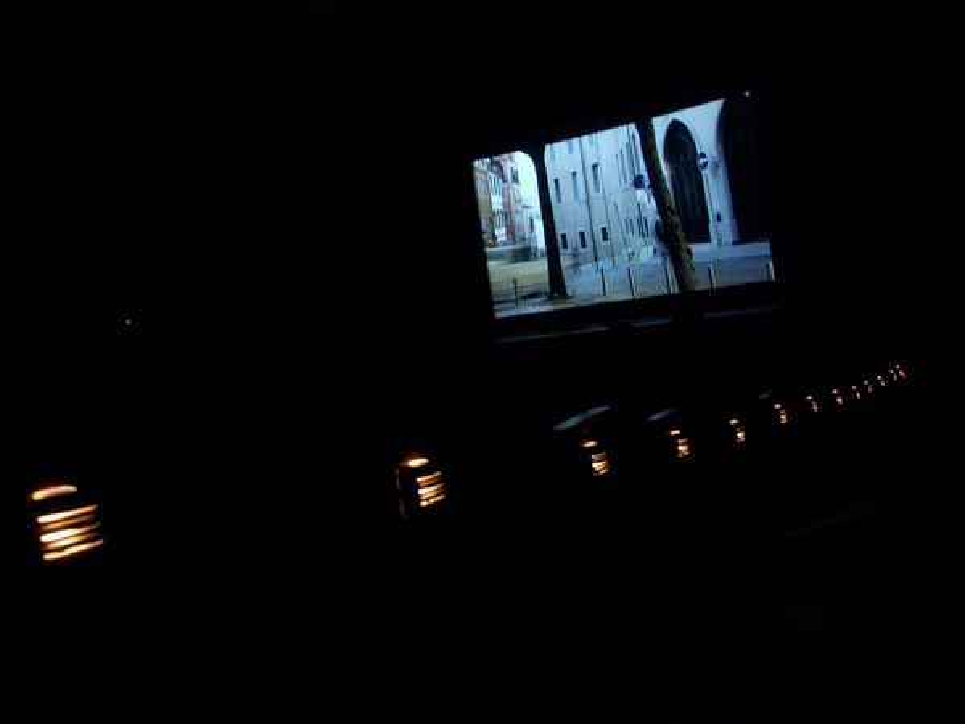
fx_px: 920
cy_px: 362
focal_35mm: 33
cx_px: 482
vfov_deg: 42.9
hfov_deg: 55.4
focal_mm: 7.1
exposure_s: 1
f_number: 2.8
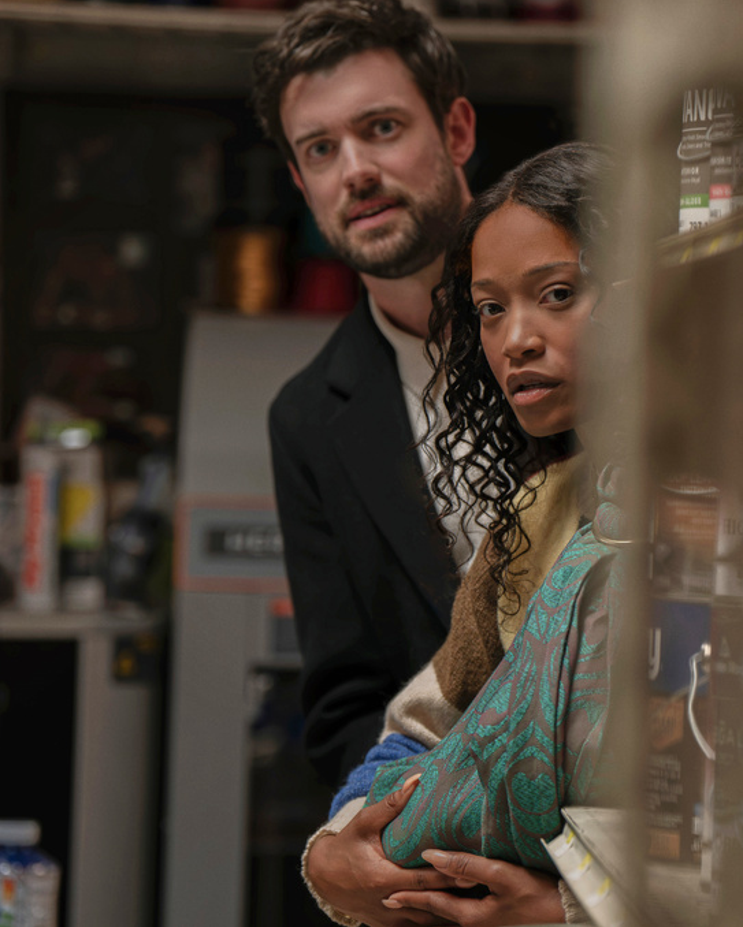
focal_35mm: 187
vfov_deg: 10.3
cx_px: 558
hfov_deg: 8.3
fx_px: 5137
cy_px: 461
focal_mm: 132
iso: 1600
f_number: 3.2
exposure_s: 1/200
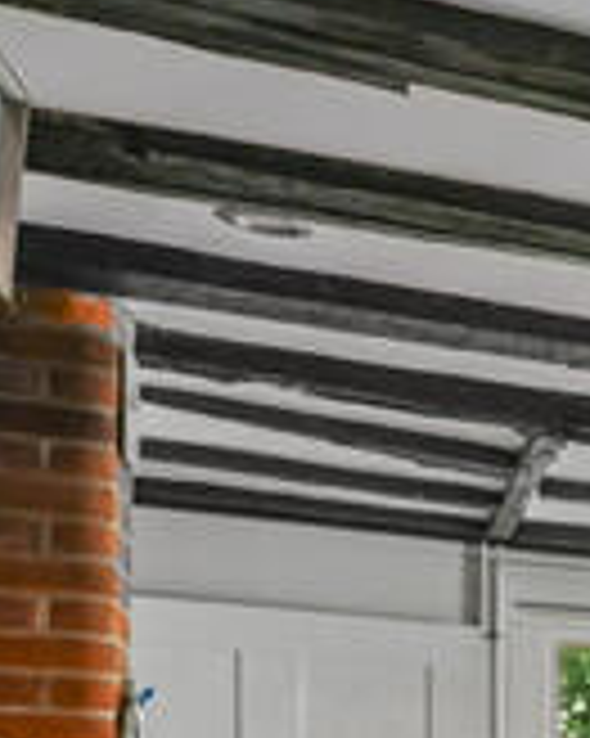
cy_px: 884
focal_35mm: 82
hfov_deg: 12.0
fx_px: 1791
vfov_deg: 21.6
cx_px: 1648
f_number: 8
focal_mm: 14
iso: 400
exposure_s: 1
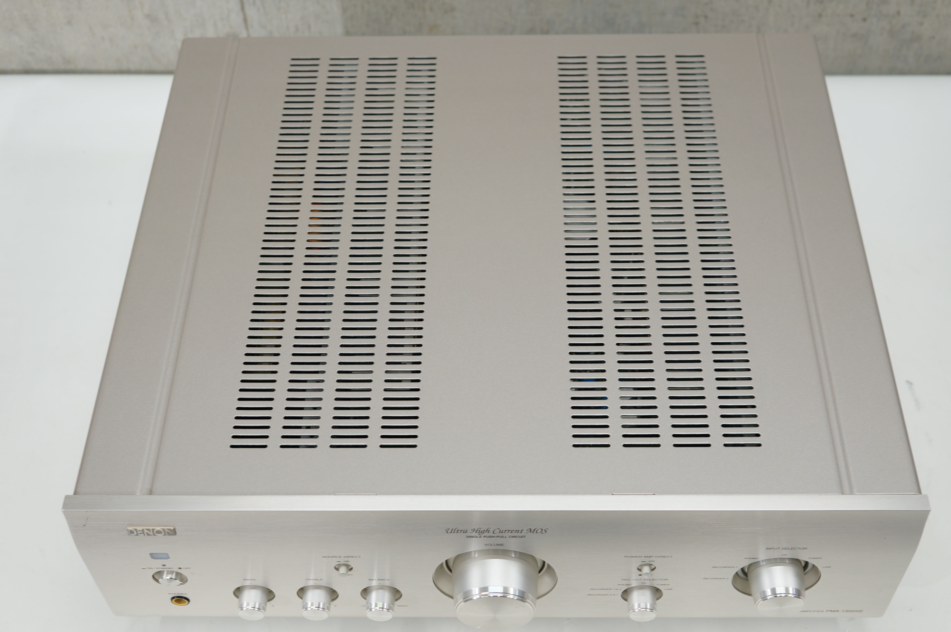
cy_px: 326
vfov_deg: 28.6
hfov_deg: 41.9
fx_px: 1240
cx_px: 491
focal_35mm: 47
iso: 100
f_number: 4
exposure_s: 1/40
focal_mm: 30
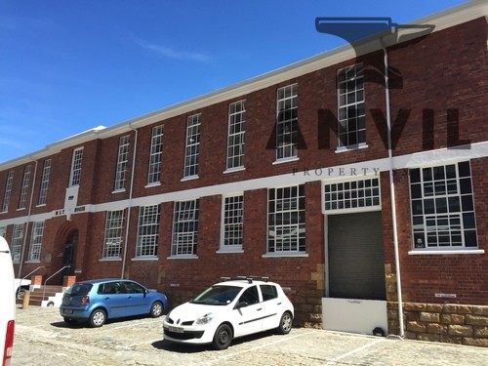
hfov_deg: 61.7
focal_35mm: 29
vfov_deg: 48.2
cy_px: 183
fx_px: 409
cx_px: 244
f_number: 2.2
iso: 32
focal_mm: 4.15
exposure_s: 1/989
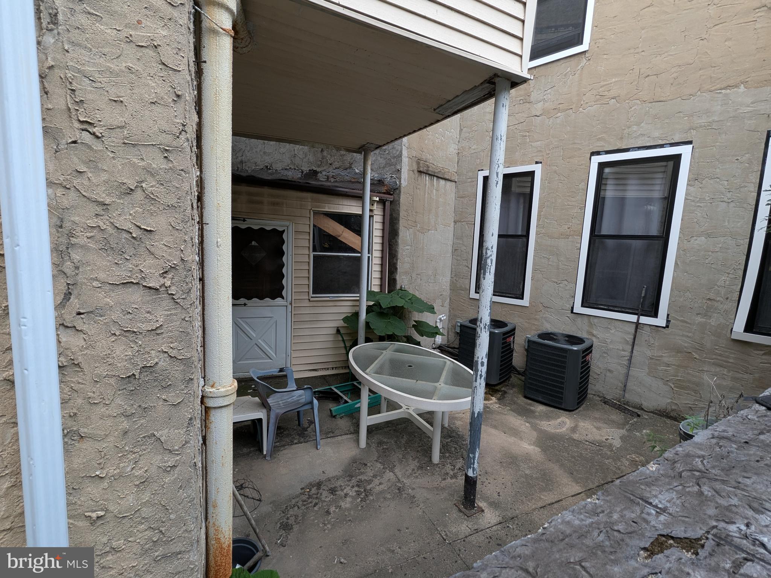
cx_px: 386
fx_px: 356
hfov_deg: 94.5
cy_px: 289
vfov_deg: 78.1
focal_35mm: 16
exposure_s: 1/99.7
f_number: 2.2
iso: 39
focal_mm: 2.22
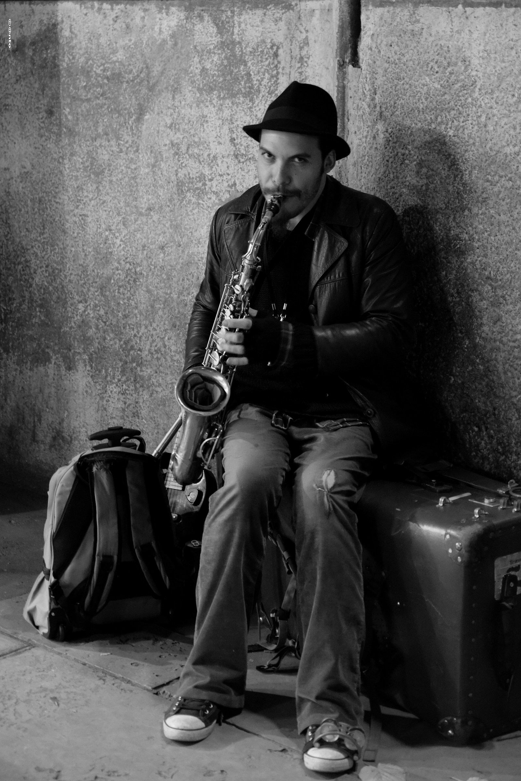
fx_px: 1650
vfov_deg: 26.7
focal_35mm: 76
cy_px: 390
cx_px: 260
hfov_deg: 17.9
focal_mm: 50.5
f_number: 4
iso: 6400
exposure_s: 1/27
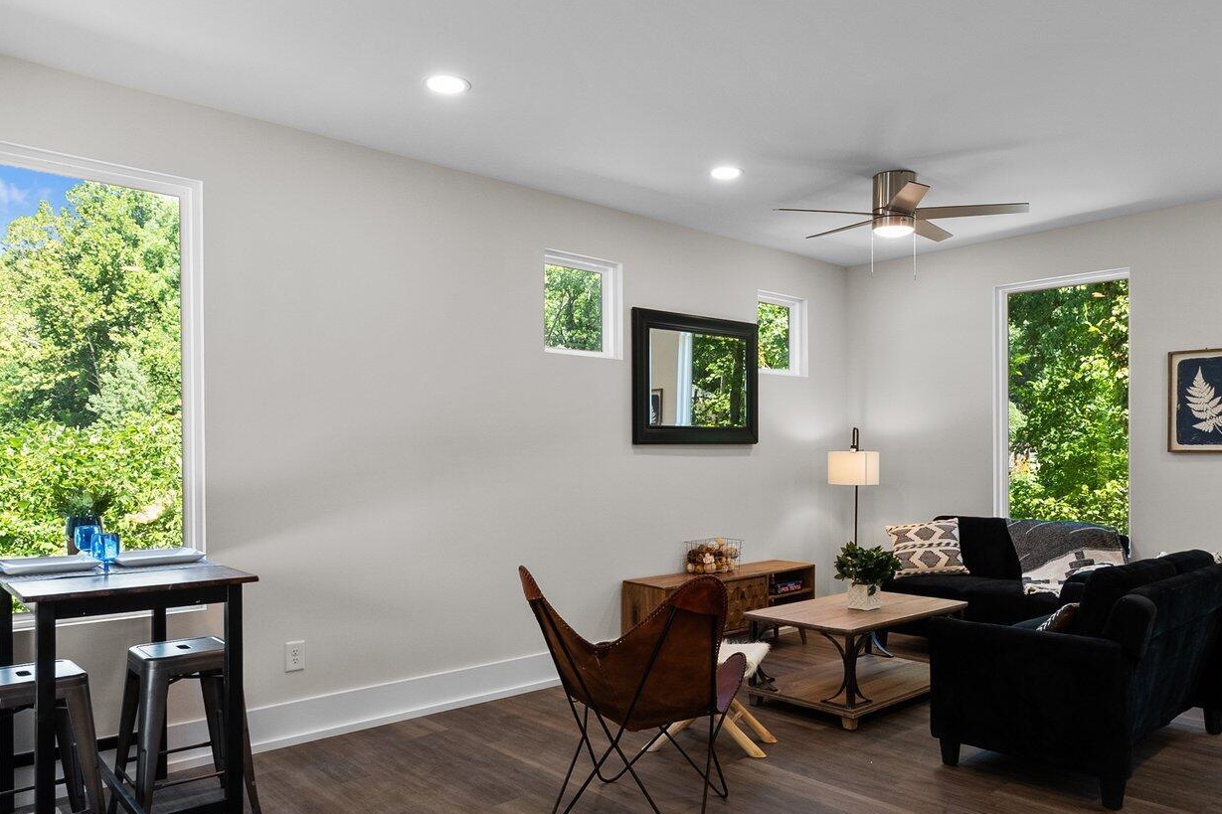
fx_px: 848
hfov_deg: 71.4
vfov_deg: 51.1
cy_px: 473
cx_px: 666
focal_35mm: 25
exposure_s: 1/20
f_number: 7.1
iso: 500
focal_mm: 10
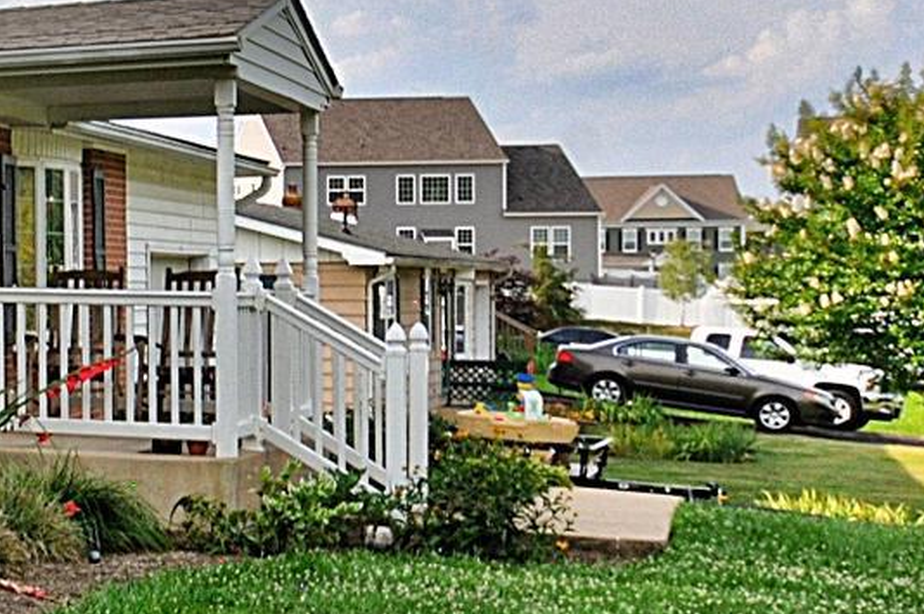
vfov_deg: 9.9
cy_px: 246
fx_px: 3539
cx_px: -722
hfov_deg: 13.4
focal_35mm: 138
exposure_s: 1/1000
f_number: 10
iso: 400
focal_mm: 24
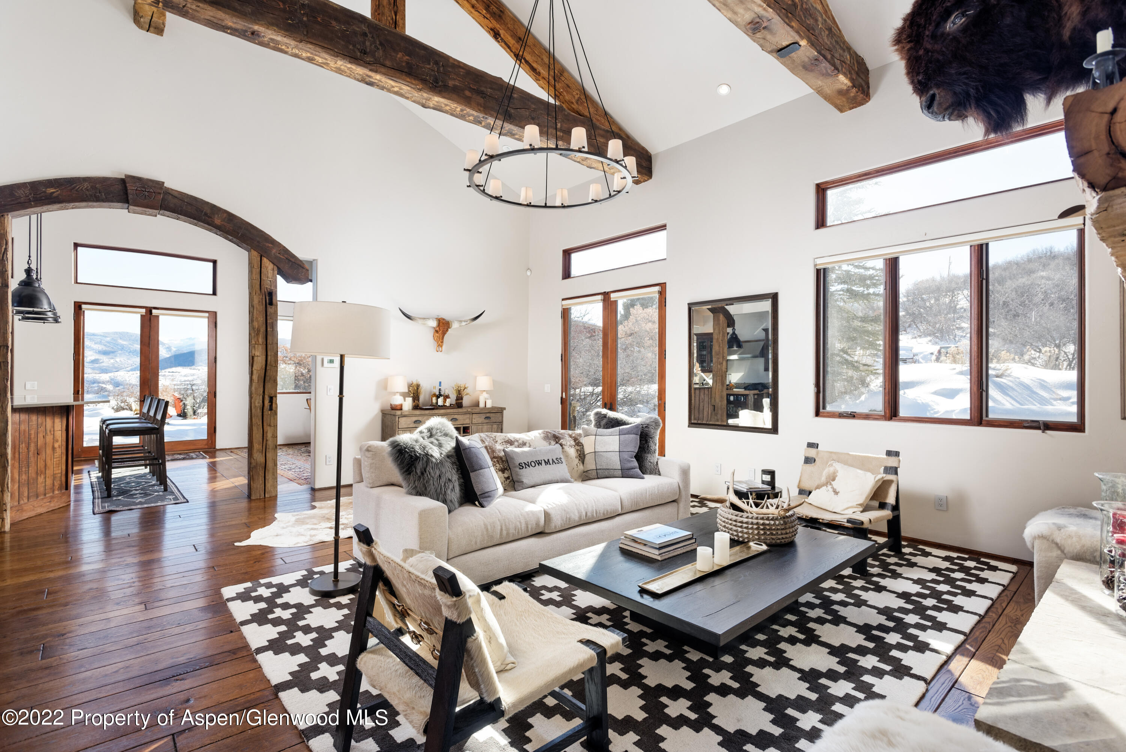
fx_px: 532
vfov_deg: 70.5
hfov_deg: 93.3
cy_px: 376
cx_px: 563
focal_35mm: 17
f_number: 7.1
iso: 250
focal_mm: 17
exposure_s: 1/50
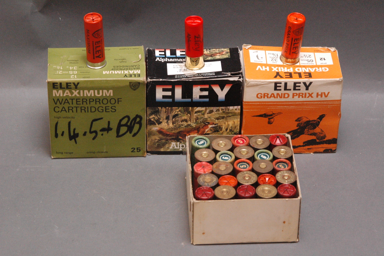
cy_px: 128
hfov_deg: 19.5
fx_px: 1119
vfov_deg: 13.0
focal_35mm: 105
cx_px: 192
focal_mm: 70
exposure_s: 1/13
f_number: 11
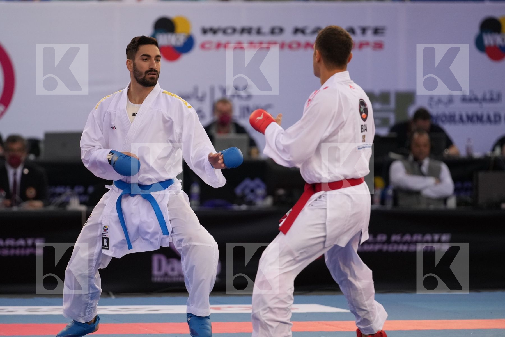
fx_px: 4208
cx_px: 252
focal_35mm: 300
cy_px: 168
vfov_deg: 4.6
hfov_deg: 6.9
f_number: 2.8
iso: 2000
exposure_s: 1/1000
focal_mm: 200
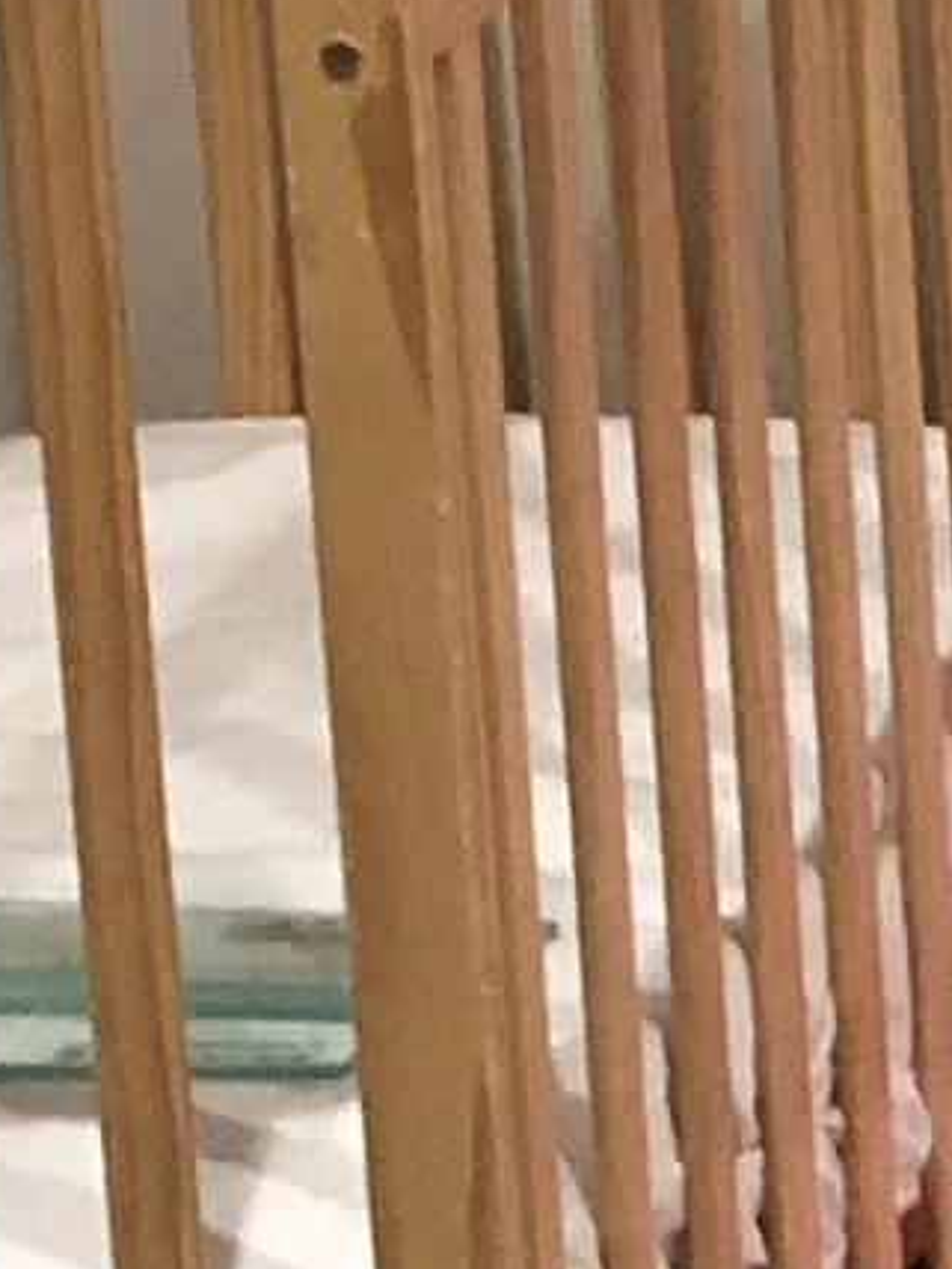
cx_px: 2758
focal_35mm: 264
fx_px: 9681
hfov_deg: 5.3
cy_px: -47
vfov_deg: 7.5
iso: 64
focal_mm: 3.99
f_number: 1.8
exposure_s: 1/15
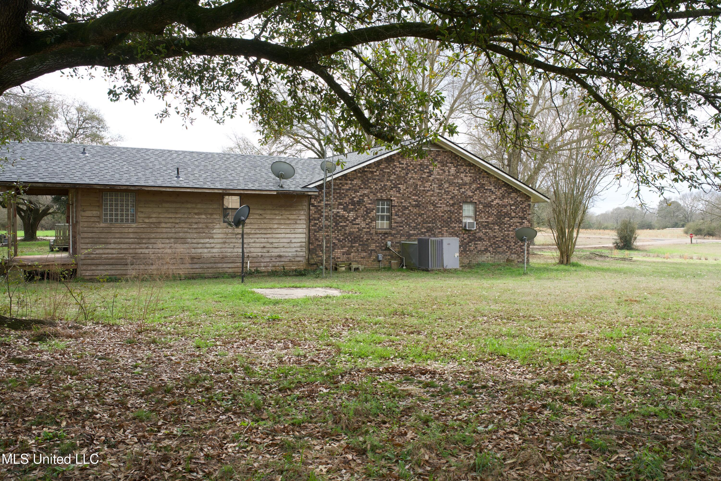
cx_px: 360
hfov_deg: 57.2
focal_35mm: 33
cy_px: 240
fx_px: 661
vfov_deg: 40.0
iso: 400
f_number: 8
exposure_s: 1/250
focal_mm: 33
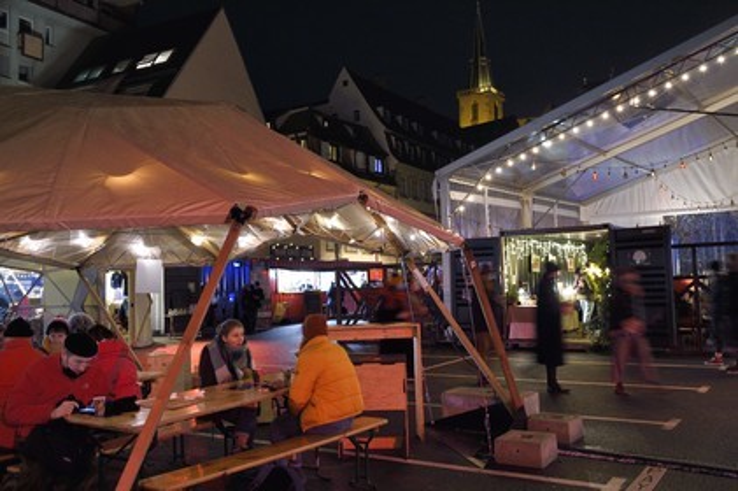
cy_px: 246
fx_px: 696
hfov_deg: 55.8
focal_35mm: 34
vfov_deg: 38.8
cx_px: 369
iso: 1600
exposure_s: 1/6
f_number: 6.3
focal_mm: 34
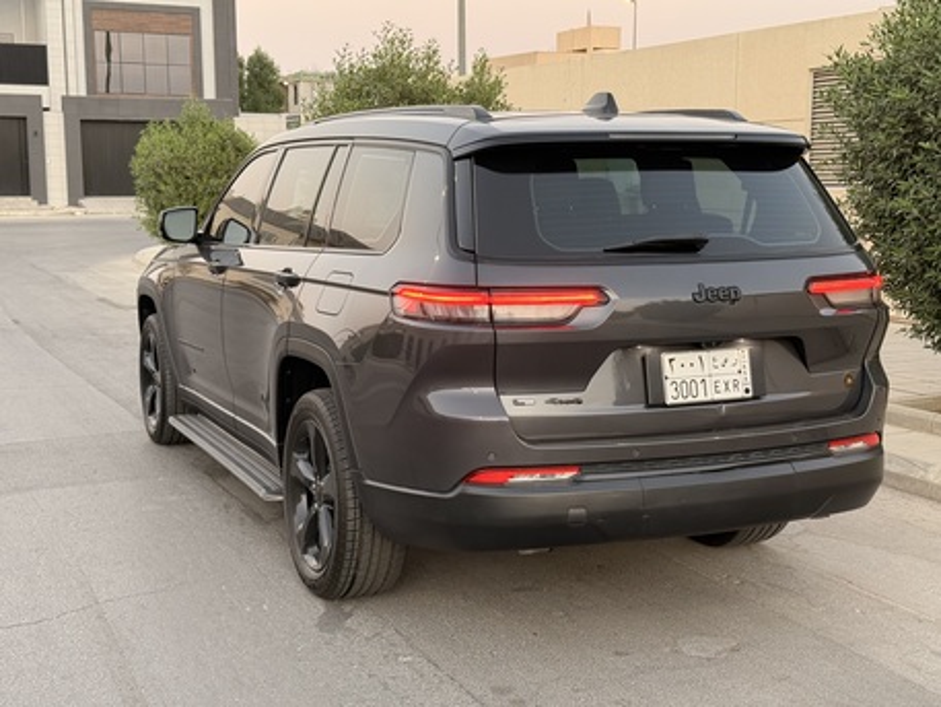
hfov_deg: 39.6
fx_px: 1305
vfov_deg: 30.3
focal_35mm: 48
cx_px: 470
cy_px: 354
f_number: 1.78
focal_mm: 6.76
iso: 125
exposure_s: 1/60
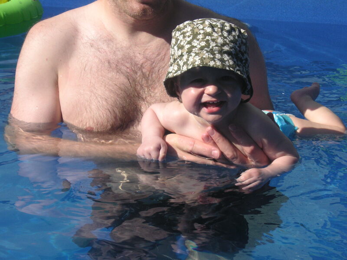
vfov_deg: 14.1
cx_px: 174
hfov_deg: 18.7
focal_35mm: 105
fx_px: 1053
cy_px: 130
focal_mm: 17.1
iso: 50
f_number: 5
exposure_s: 1/350
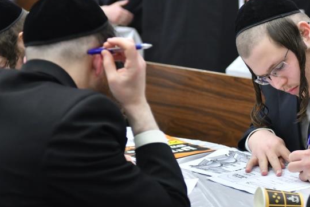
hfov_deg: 19.0
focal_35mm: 106
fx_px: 913
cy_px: 89
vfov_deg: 12.9
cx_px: 272
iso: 1000
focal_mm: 56
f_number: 5
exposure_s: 1/100
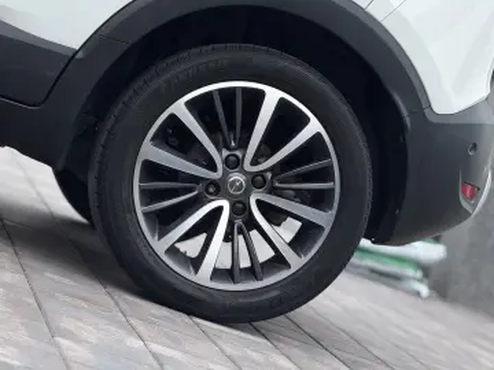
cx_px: 247
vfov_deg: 12.3
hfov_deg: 16.4
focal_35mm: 120
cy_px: 185
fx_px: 1713
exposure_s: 1/60
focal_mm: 15.66
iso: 500
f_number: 2.8
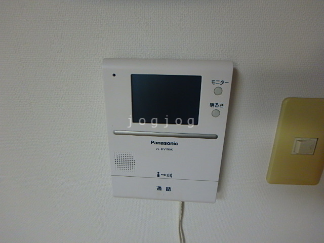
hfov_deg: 79.0
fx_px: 197
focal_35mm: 21
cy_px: 122
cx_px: 162
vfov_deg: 63.4
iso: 200
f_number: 3.5
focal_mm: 3.7
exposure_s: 1/40
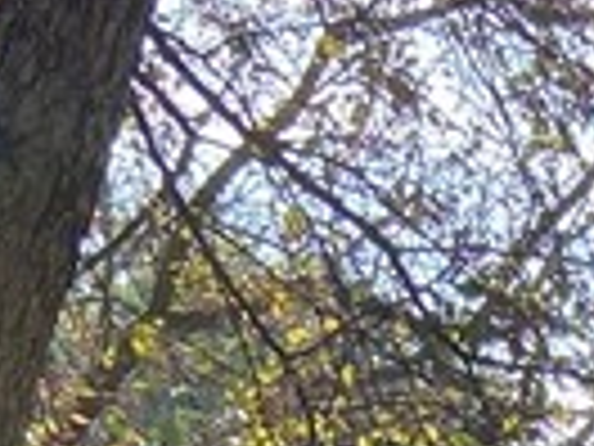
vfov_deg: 6.4
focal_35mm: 201
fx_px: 3449
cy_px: 1581
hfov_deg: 8.7
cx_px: 1526
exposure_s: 1/742
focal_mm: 4.25
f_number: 1.8
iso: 32
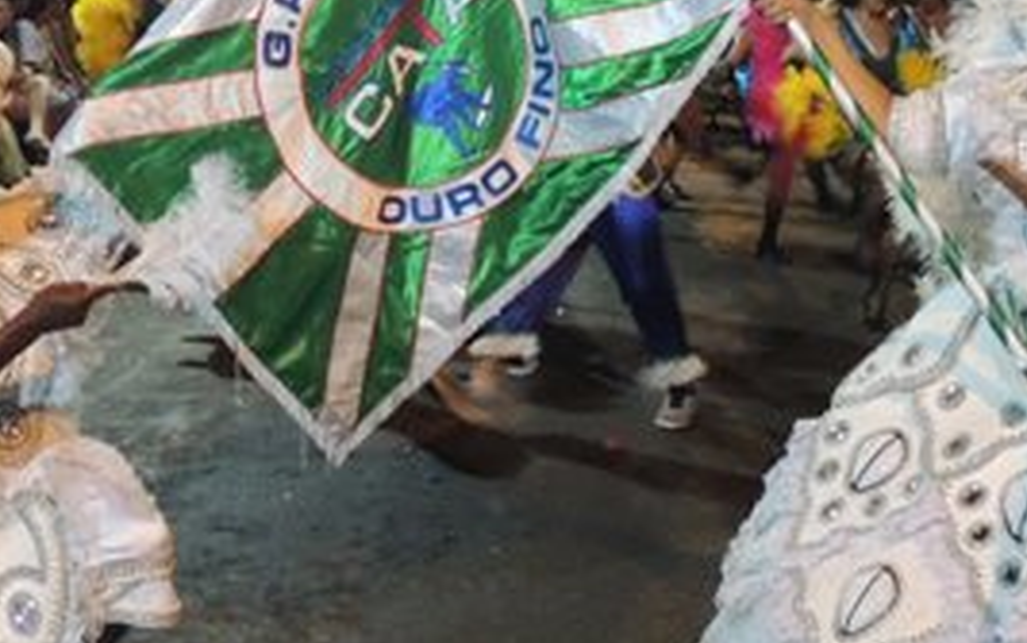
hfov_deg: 33.5
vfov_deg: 21.2
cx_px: 485
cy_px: 223
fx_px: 1708
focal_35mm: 61
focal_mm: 4.3
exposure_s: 1/15
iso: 400
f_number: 3
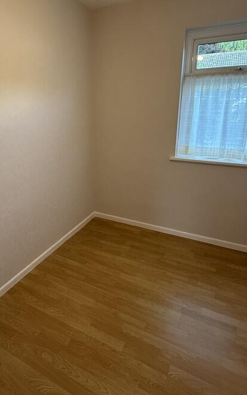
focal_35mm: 23
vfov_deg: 76.8
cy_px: 172
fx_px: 248
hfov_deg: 52.2
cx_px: 86
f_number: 2.2
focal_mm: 2.22
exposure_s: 1/100
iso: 250
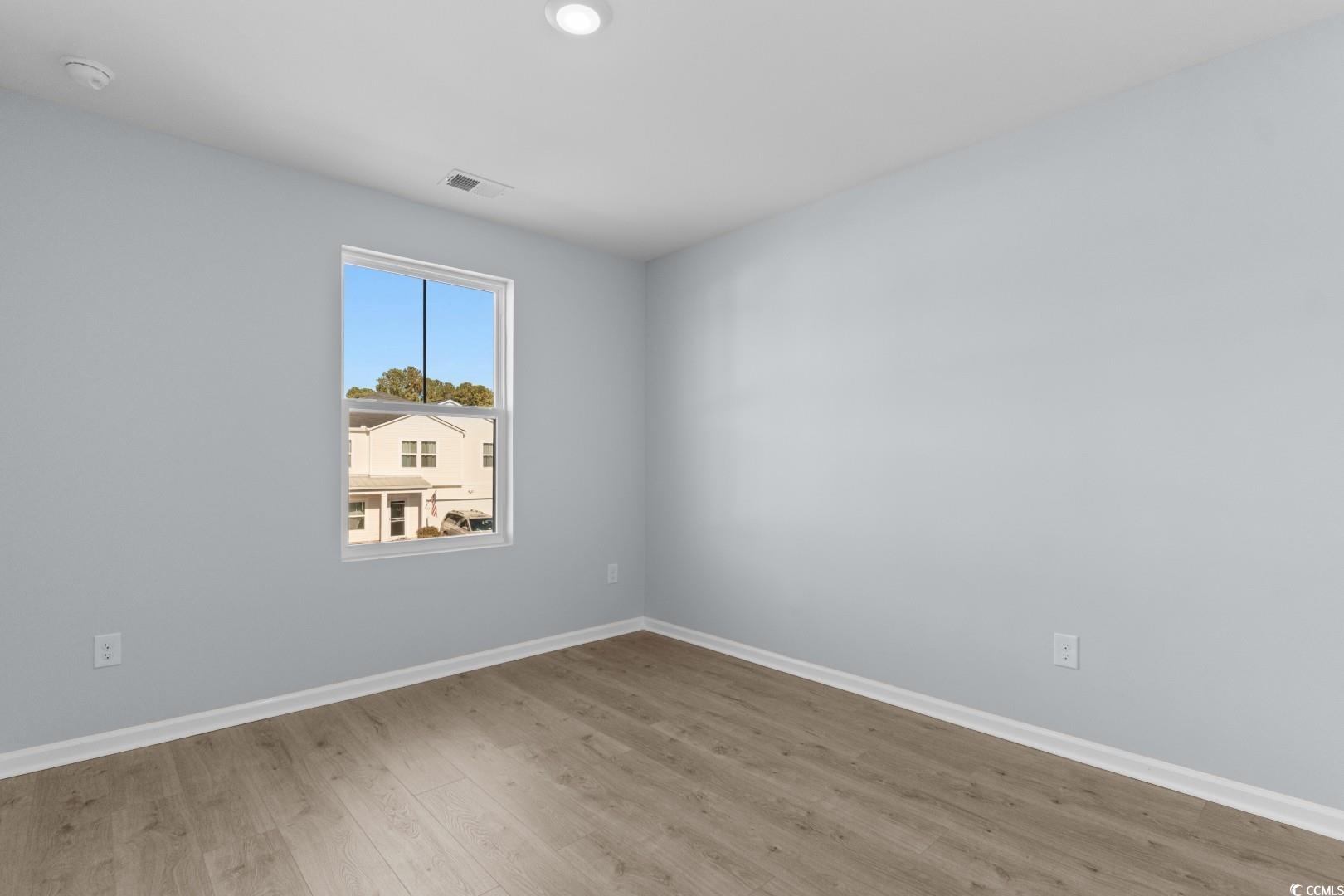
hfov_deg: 96.7
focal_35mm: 16
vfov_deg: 73.7
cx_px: 672
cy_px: 448
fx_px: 597
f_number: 4.8
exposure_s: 1/8
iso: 100
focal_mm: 11
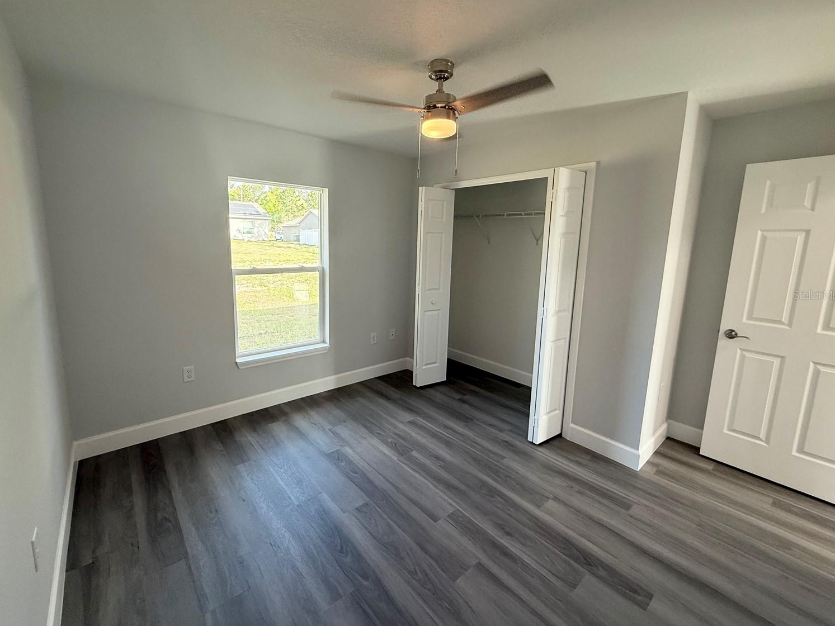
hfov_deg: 98.1
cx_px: 398
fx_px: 362
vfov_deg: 81.7
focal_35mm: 15
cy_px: 295
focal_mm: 2.22
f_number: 2.2
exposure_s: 1/120
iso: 160
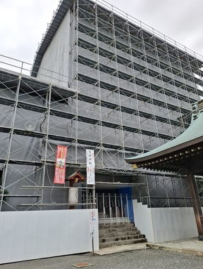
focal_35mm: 24
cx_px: 101
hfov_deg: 56.9
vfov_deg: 71.5
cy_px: 133
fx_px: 187
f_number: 1.8
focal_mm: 5.54
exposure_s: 1/854
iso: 50
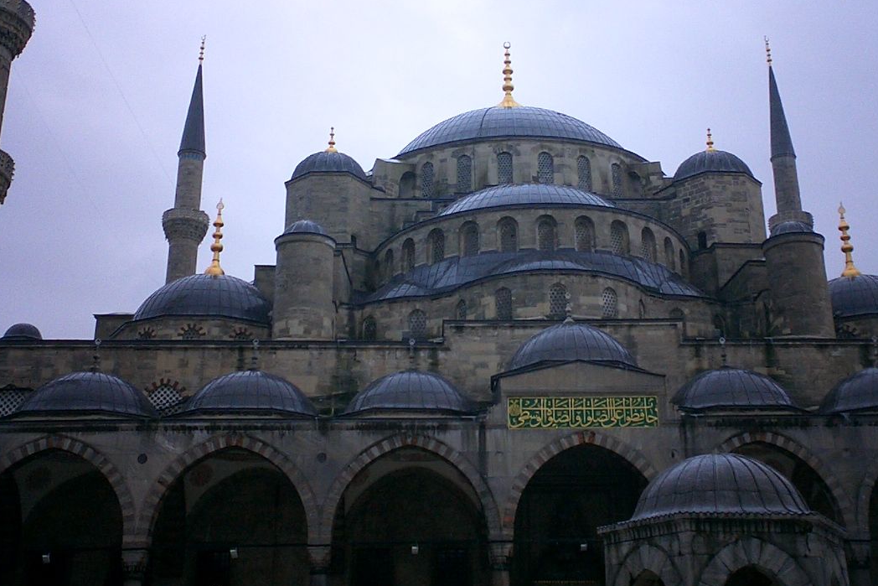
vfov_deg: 28.6
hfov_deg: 41.9
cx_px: 471
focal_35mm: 47
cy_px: 222
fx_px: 1146
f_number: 3.5
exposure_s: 1/160
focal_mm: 5.6
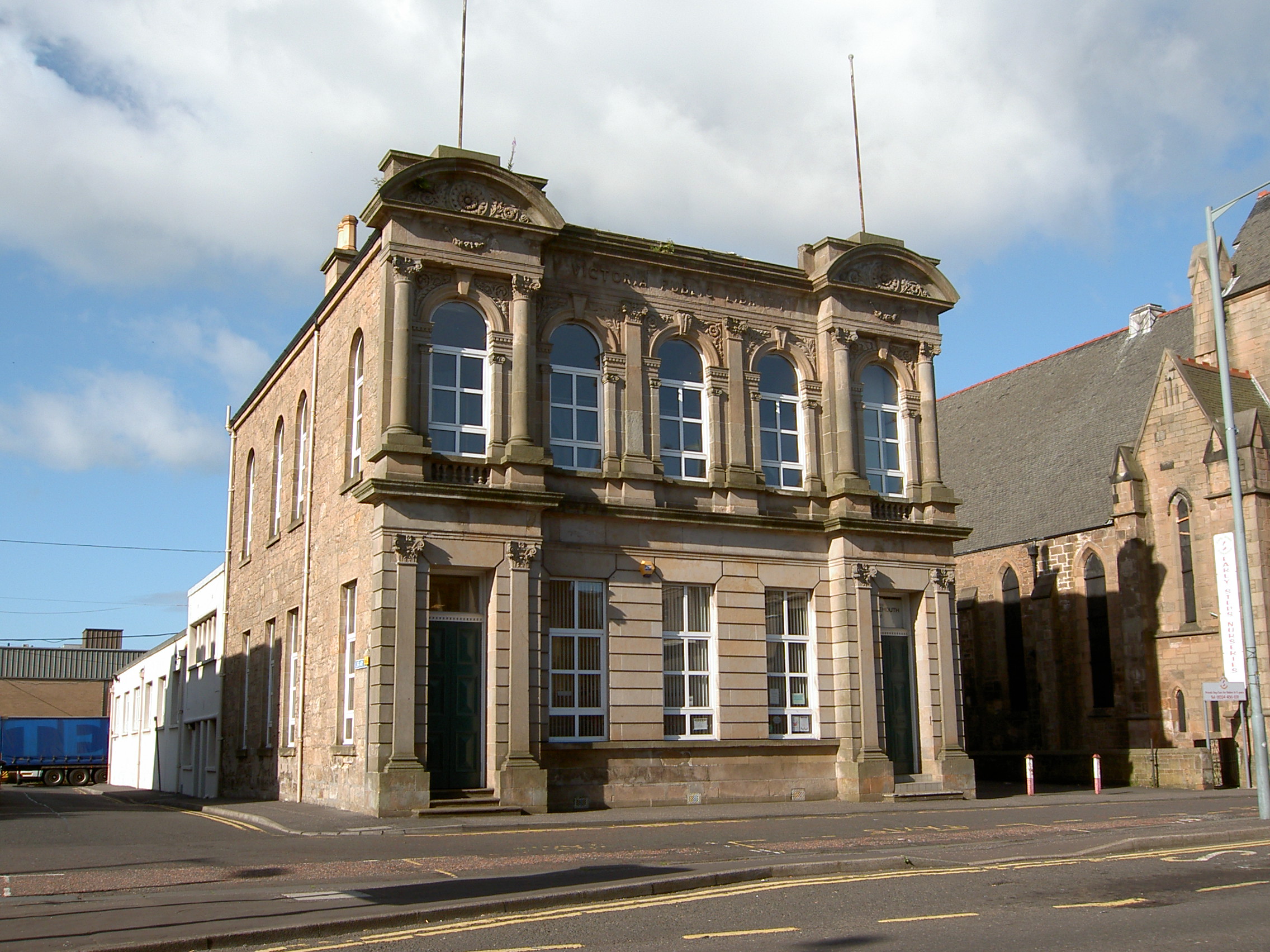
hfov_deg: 54.0
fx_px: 1247
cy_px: 476
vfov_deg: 41.8
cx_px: 635
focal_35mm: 34
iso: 50
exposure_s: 1/320
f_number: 4.7
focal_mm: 5.6
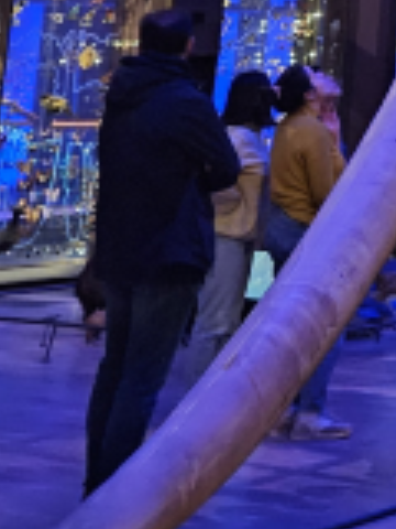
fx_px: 1754
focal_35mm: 115
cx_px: 931
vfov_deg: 15.6
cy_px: -284
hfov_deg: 11.0
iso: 1600
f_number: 1.8
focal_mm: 5.4
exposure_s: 1/20
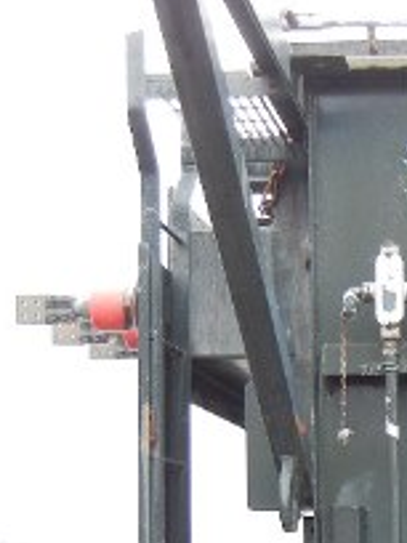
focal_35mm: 94
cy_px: 479
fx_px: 1474
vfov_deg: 20.5
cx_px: 564
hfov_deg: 14.9
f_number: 3.5
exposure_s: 1/41.2
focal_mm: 5.4
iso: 160
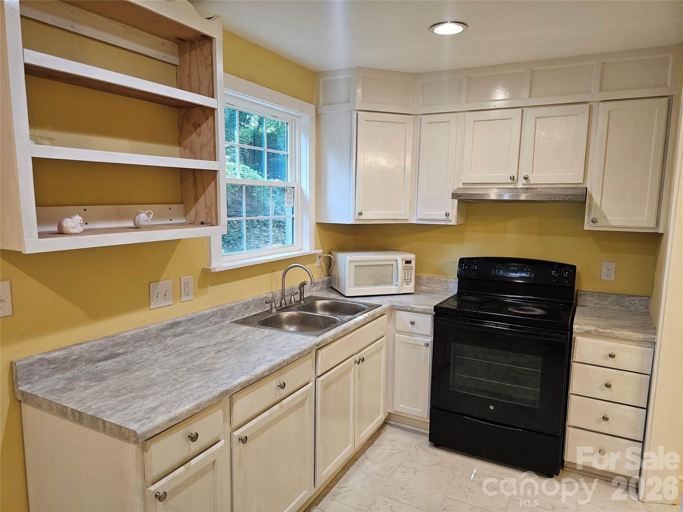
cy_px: 256
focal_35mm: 23
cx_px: 342
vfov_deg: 58.9
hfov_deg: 73.9
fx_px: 454
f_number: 1.7
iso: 200
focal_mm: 6.3
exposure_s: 1/120
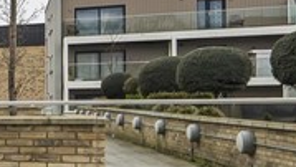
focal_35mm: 72
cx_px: -422
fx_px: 566
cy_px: -57
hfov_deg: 15.1
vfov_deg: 15.9
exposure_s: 1/25
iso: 320
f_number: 9
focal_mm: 12
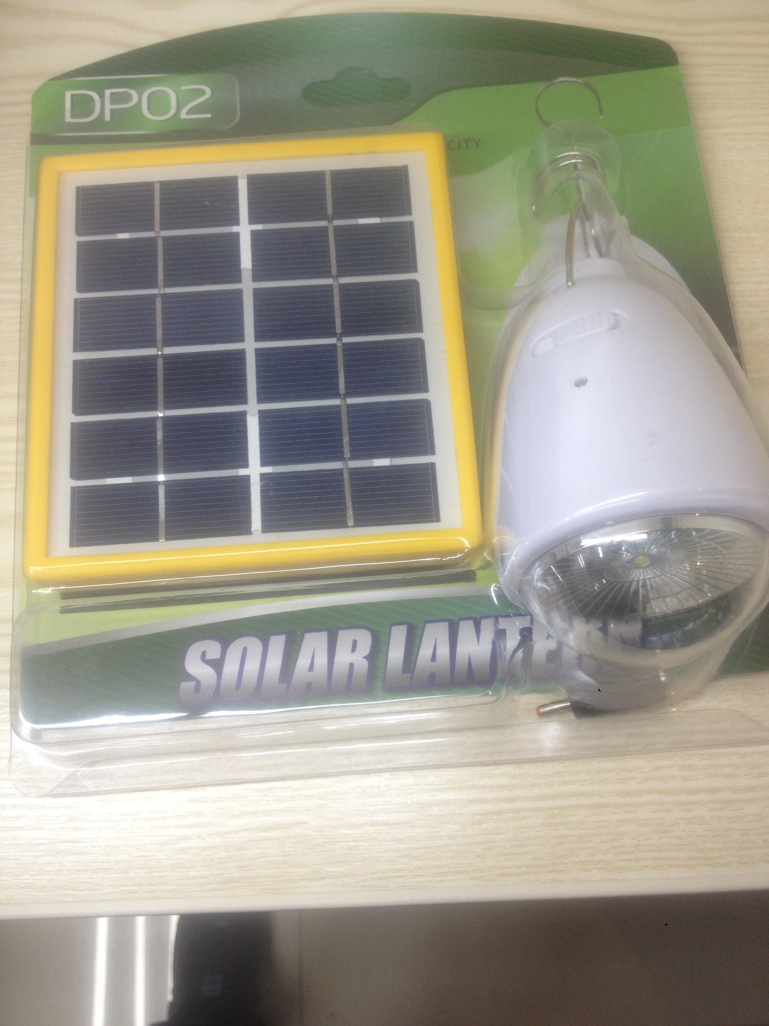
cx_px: 384
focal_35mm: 35
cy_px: 513
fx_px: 1037
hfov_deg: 40.7
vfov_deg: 52.6
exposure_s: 1/25
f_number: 2.4
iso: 50
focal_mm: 4.28
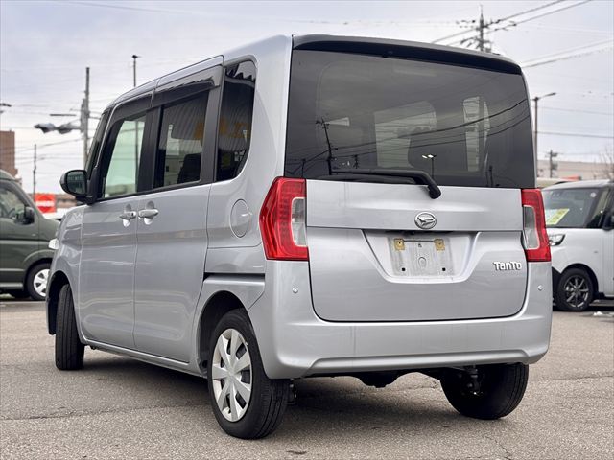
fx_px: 922
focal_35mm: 52
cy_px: 230
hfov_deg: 36.8
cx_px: 307
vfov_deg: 28.0
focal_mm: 5.96
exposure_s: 1/349
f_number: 1.6
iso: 32
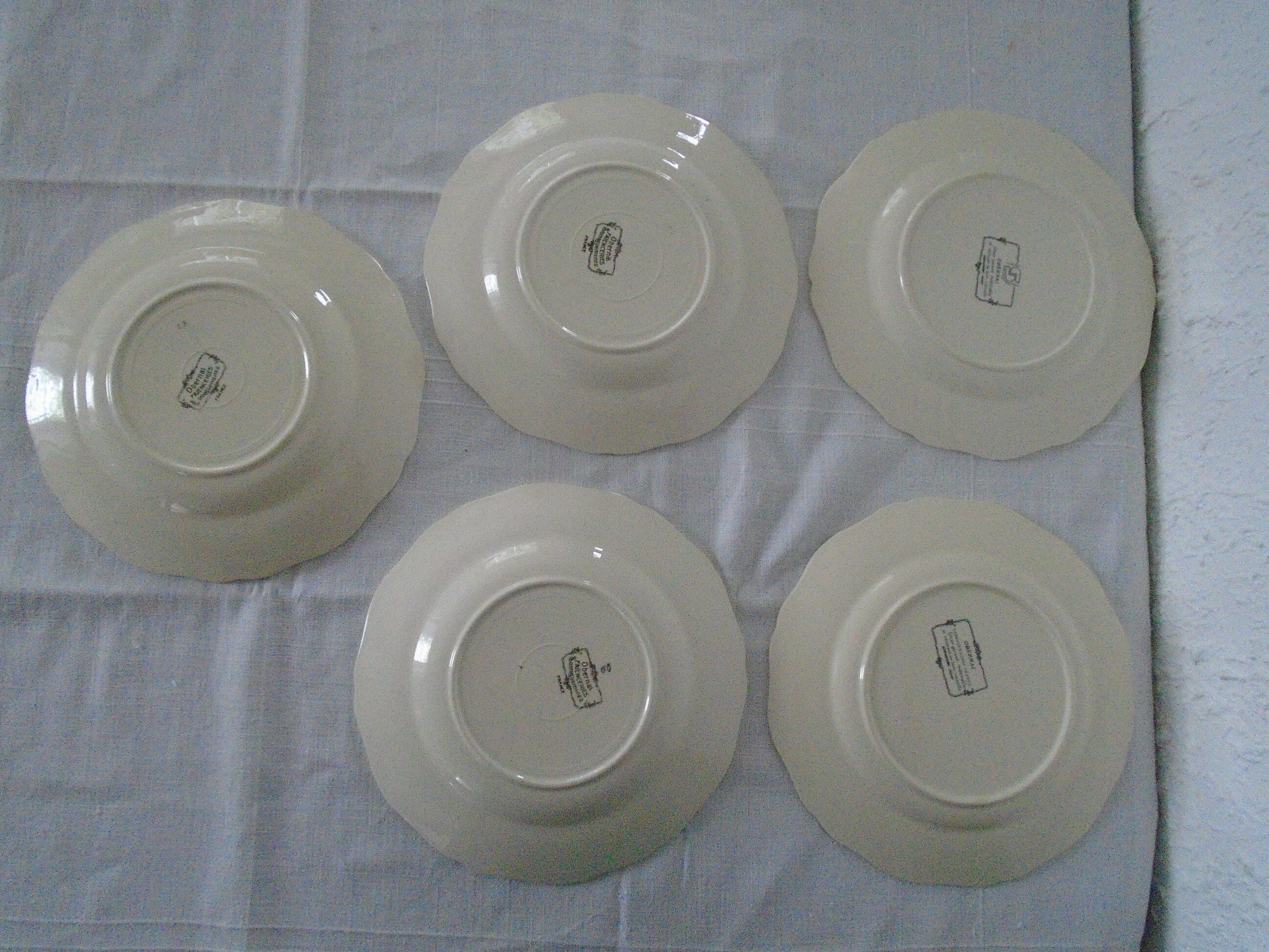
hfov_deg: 67.3
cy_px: 476
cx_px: 634
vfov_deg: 53.1
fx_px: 953
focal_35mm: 26
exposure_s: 1/100
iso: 800
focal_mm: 4.6
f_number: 3.2
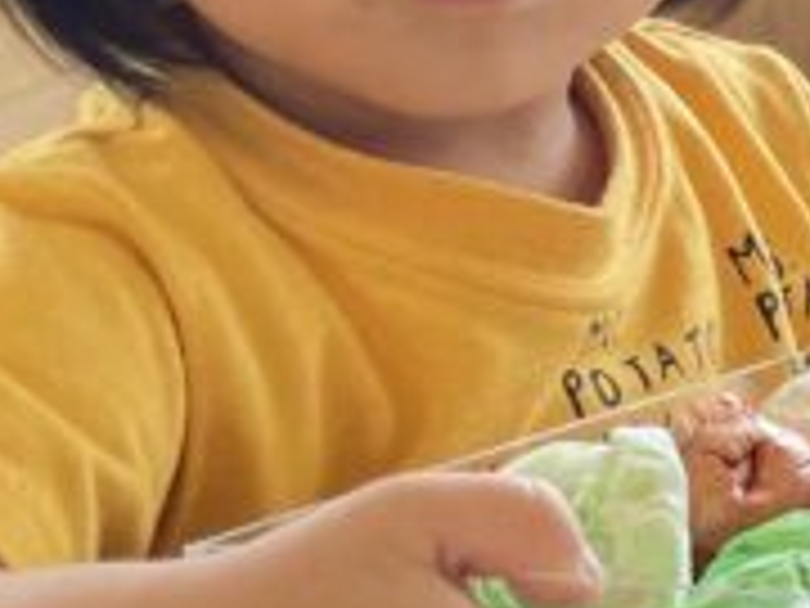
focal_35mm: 148
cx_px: 1827
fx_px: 3463
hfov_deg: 11.4
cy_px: 167
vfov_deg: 10.0
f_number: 1.6
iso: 64
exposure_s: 1/121
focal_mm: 4.2
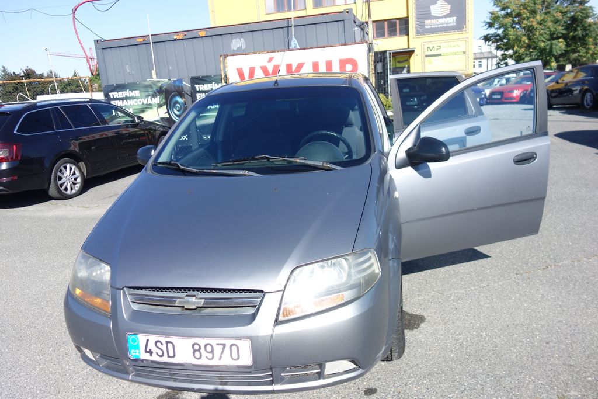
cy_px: 200
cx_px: 299
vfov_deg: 46.4
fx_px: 465
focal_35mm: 28
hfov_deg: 65.5
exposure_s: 1/2000
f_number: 1.8
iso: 125
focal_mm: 10.4
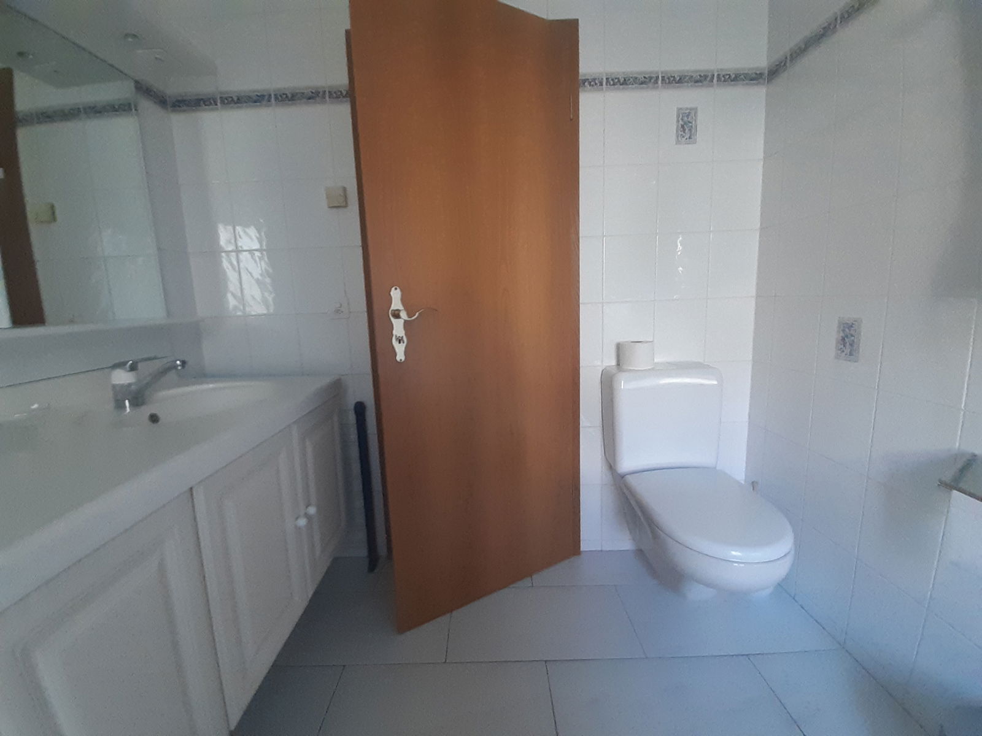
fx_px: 369
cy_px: 368
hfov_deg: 106.2
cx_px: 491
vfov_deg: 89.9
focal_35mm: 13
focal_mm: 1.13
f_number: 2.2
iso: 200
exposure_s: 1/50
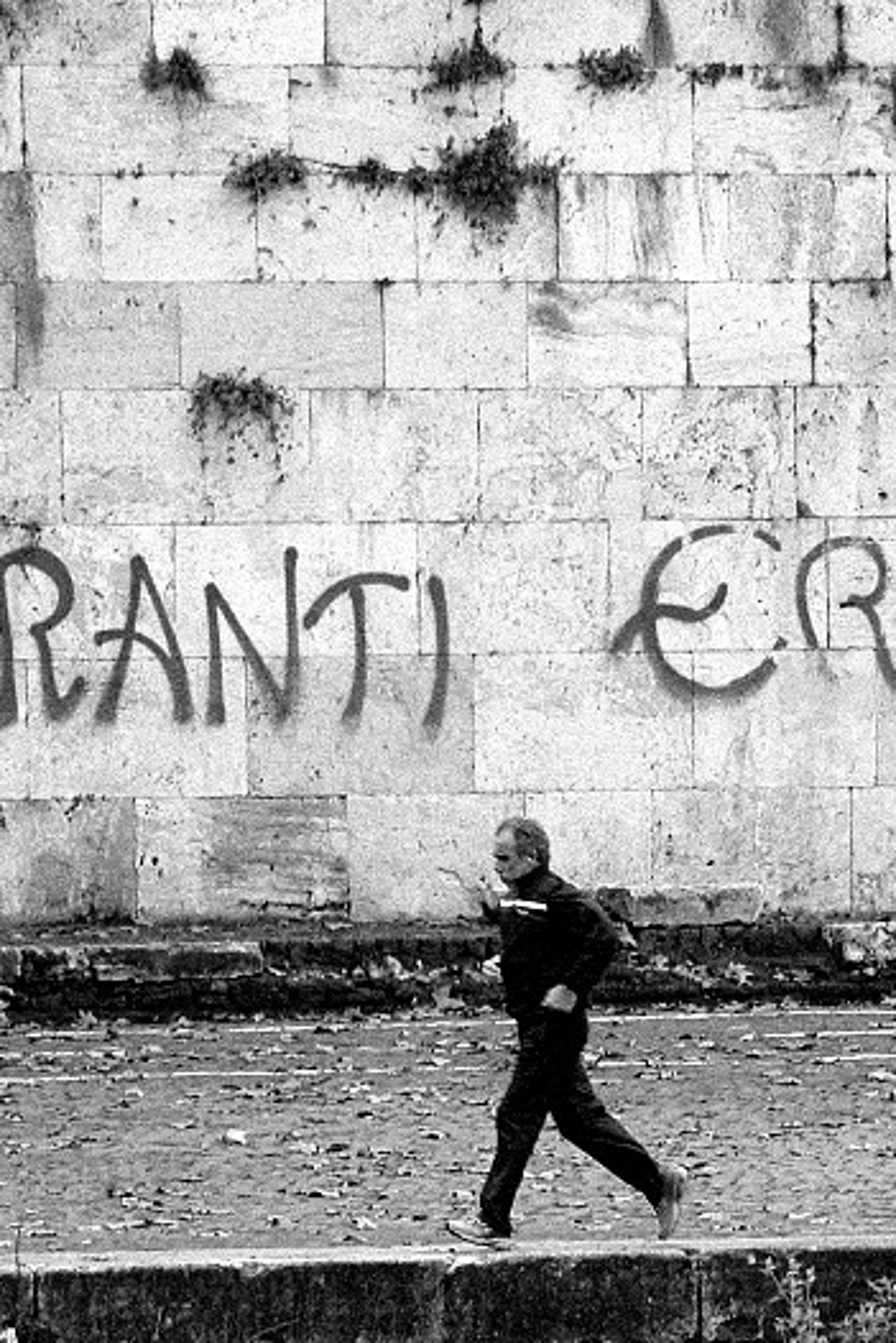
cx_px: 426
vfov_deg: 4.7
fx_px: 16527
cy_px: 720
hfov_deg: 3.1
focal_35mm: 443
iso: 100
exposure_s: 1/144
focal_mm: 71.2
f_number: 4.2
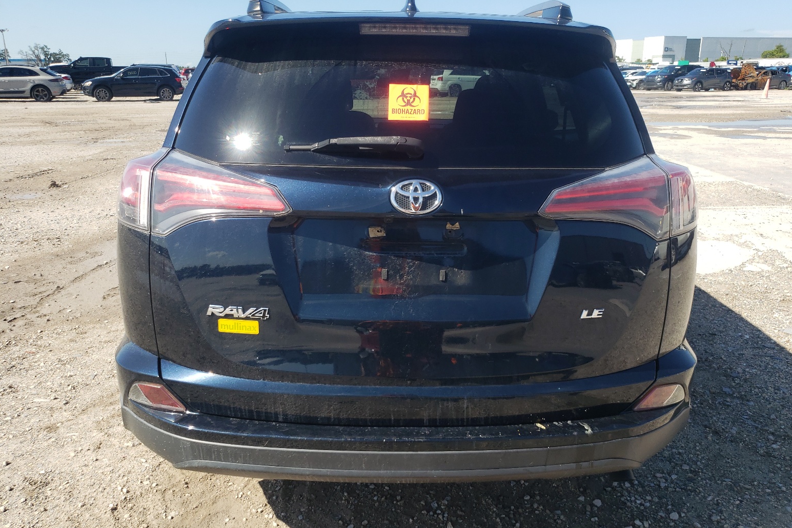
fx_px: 616
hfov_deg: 65.5
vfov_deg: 46.4
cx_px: 404
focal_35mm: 28
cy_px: 258
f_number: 1.5
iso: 50
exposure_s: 1/1667
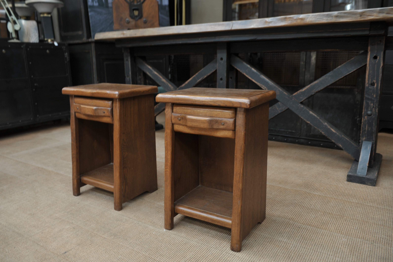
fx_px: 316
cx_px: 196
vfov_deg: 44.9
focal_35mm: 29
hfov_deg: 63.7
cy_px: 131
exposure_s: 1/50
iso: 250
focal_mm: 29
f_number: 4
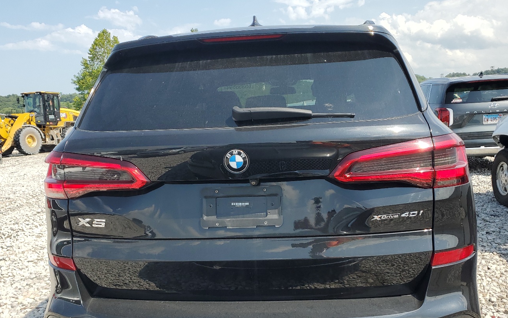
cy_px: 201
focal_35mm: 34
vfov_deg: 37.0
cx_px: 265
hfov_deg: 56.7
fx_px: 471
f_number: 1.5
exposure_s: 1/2000
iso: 50
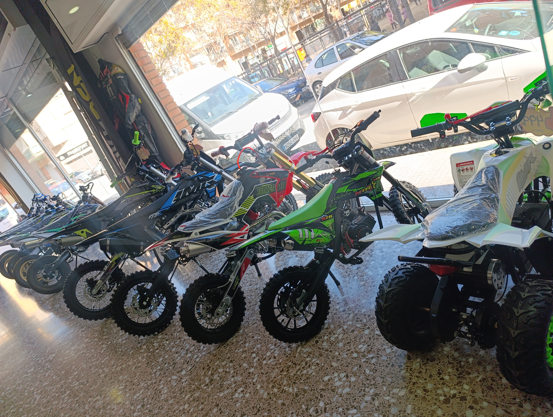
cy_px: 208
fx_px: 368
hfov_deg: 73.8
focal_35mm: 23
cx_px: 276
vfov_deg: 59.0
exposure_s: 1/100
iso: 125
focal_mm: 6.14
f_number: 1.6
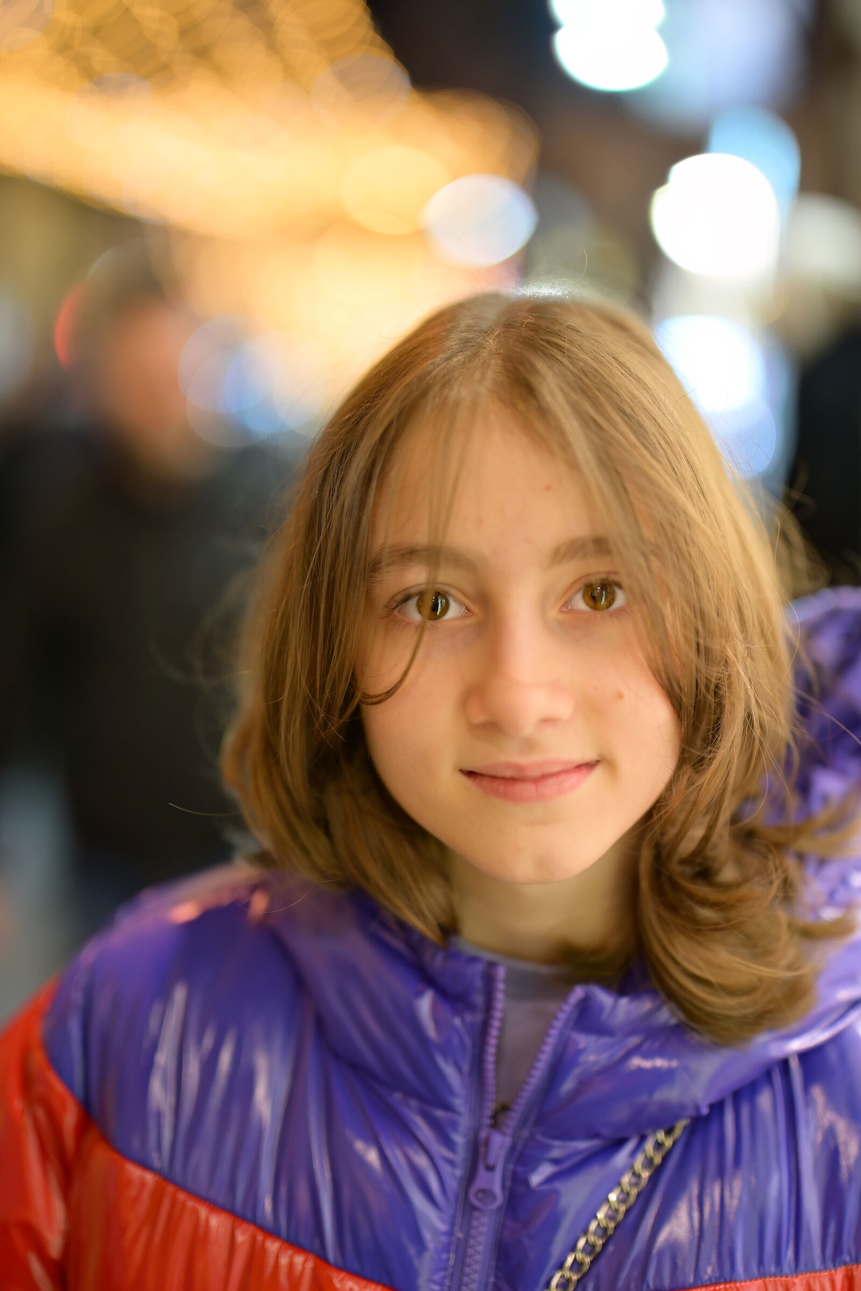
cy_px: 646
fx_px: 1794
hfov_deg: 27.0
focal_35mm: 50
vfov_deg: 39.6
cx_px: 430
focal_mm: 50
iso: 400
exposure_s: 1/125
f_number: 1.2
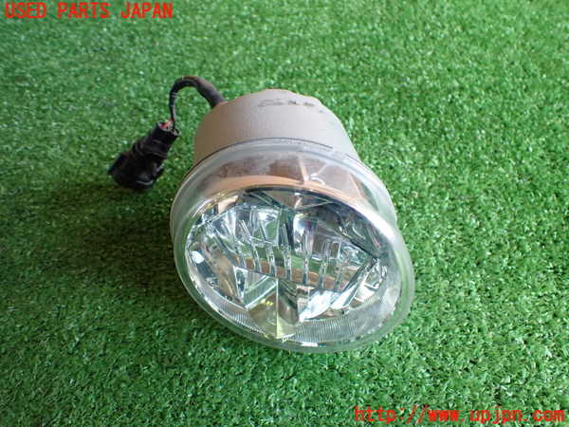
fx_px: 493
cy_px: 214
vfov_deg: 46.8
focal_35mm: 30
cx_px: 284
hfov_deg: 60.0
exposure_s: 1/125
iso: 800
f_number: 2.3
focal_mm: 5.4
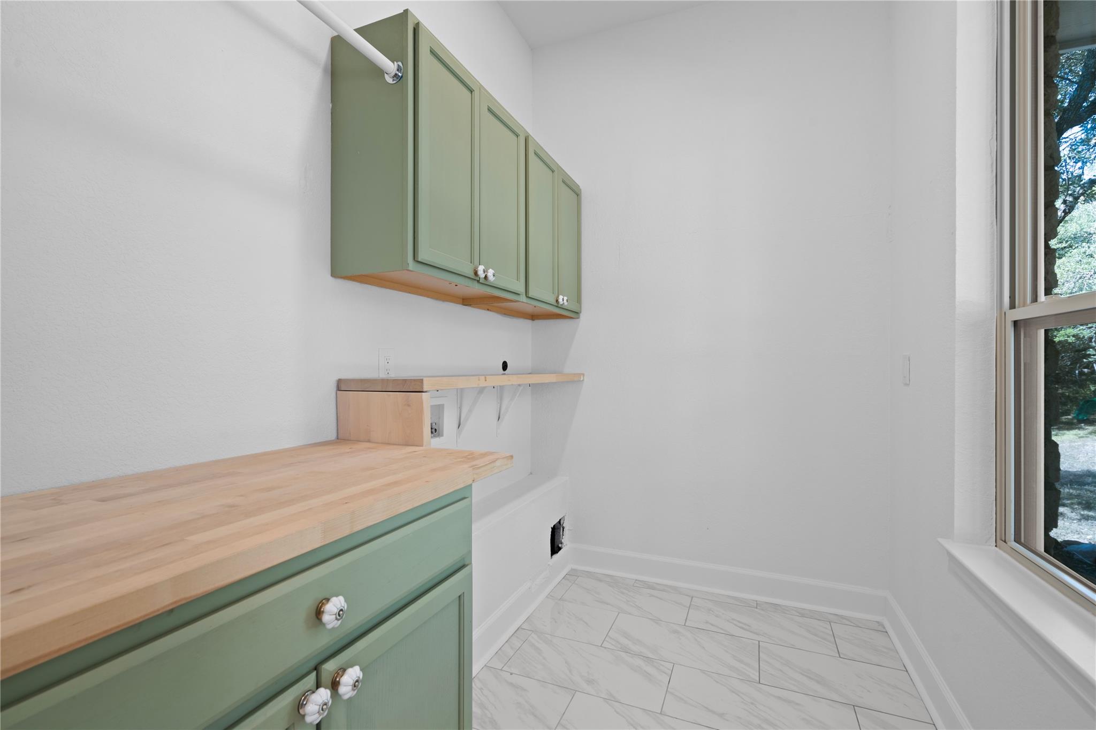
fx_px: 487
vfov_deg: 73.7
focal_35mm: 16
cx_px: 548
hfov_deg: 96.7
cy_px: 365
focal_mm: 16
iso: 100
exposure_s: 2
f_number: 9
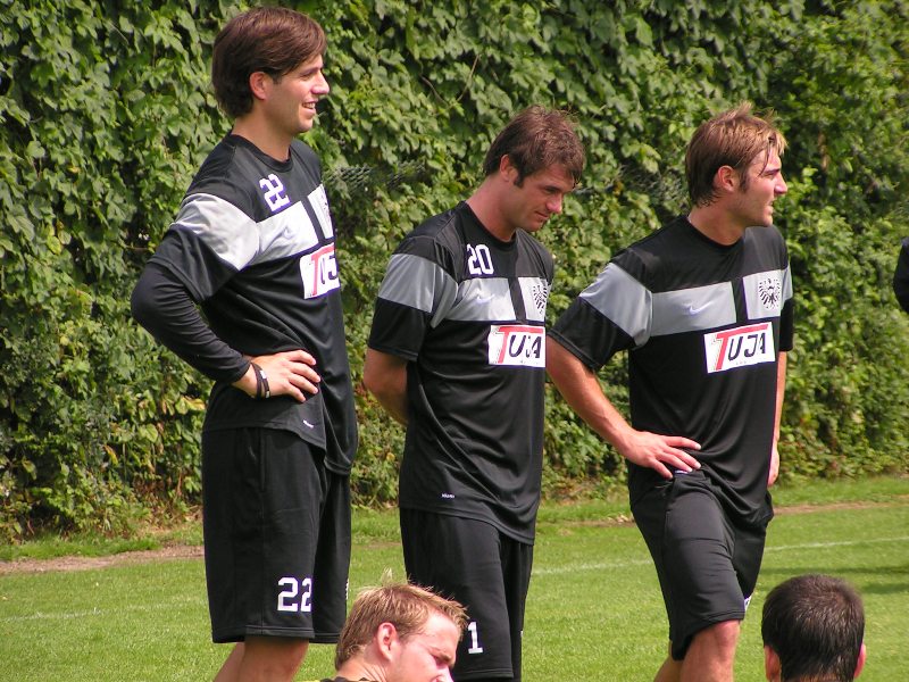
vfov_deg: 5.3
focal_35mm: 283
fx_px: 7431
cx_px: 454
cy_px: 341
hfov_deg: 7.0
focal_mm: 43.3
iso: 50
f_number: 3.5
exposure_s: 1/640
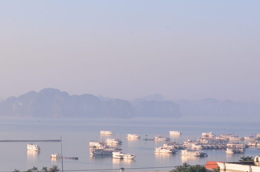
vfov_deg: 12.6
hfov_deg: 18.8
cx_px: 90
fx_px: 784
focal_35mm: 109
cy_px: 96
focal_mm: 55
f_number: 16
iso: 400
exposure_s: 1/60
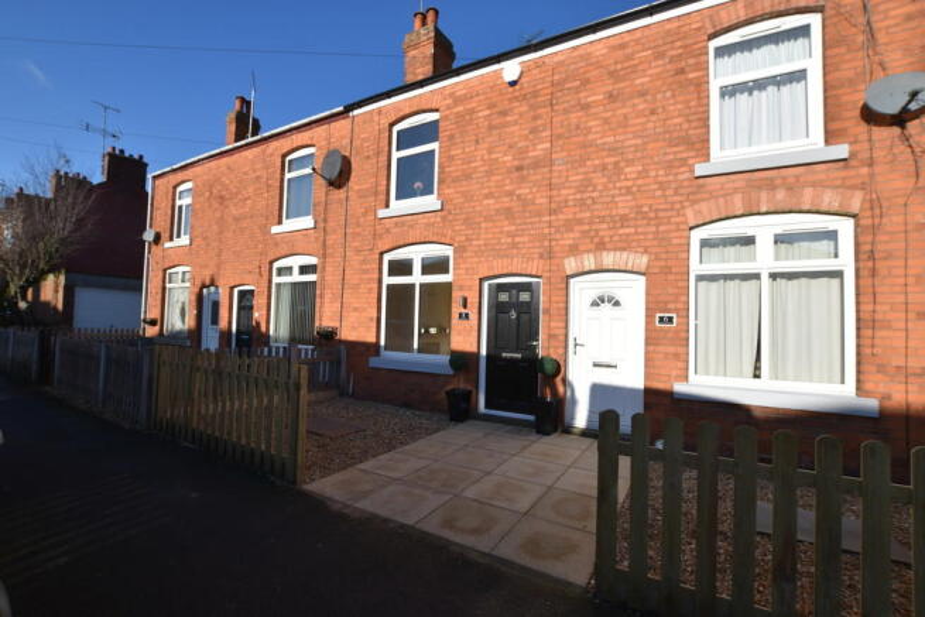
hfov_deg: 100.4
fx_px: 385
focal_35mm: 15
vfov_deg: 77.4
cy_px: 308
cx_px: 462
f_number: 8
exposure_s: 1/250
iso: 110
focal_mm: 10
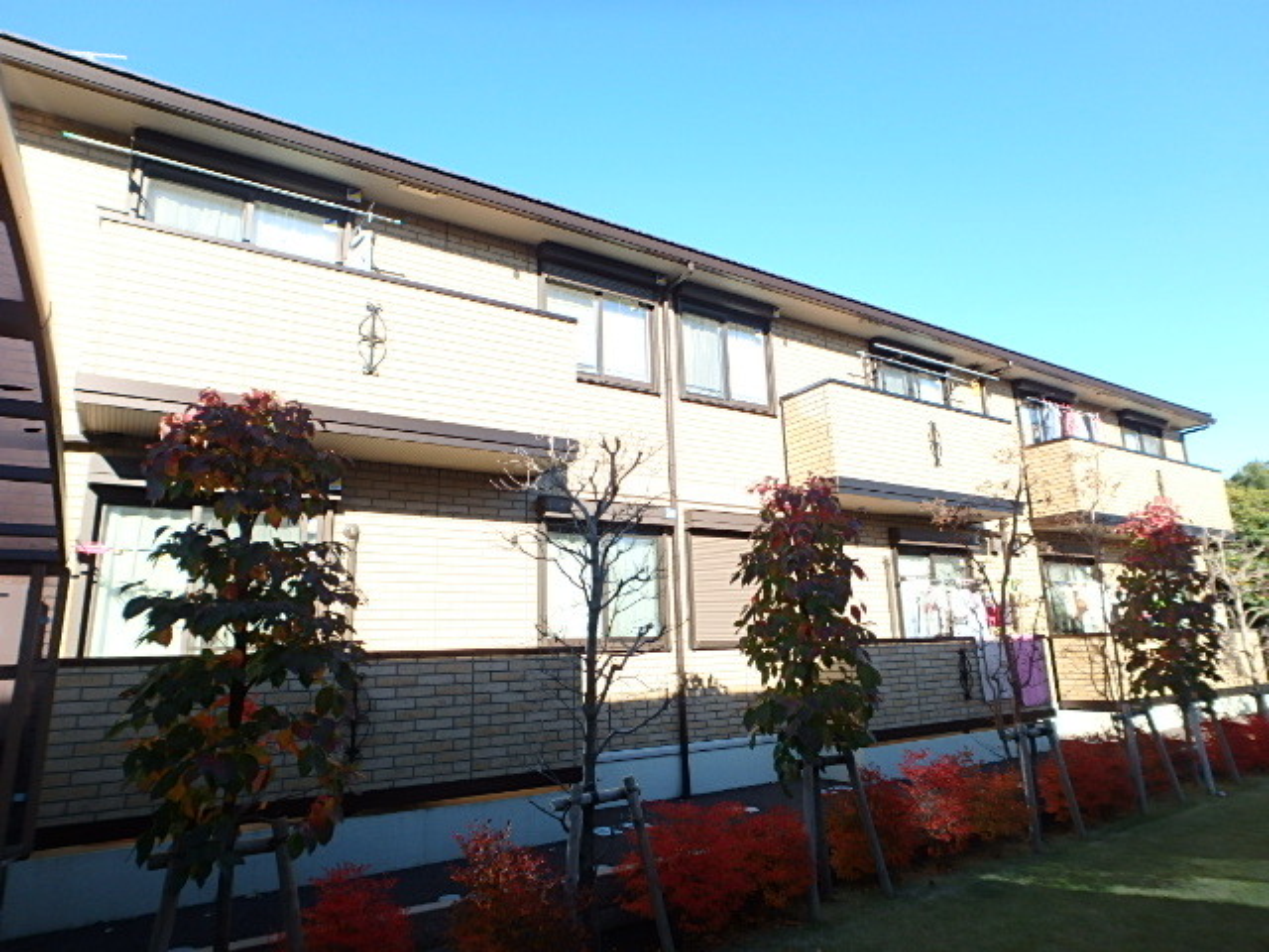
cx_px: 634
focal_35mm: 21
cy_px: 476
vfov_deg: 63.4
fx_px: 770
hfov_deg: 79.0
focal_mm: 3.7
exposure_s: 1/320
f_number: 3.5
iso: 125
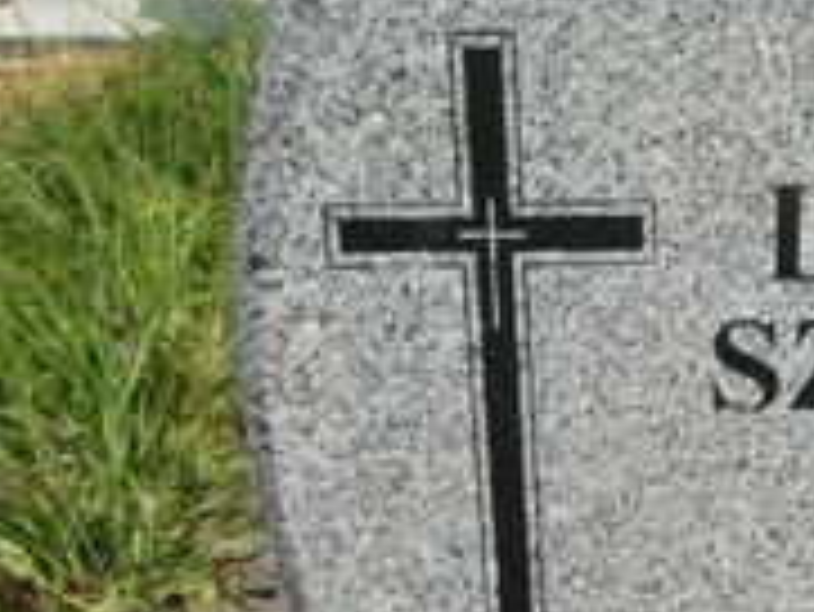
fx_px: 2000
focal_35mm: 85
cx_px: 859
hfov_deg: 22.0
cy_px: 666
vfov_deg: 16.9
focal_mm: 5.2
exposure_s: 1/500
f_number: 4.4
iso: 80
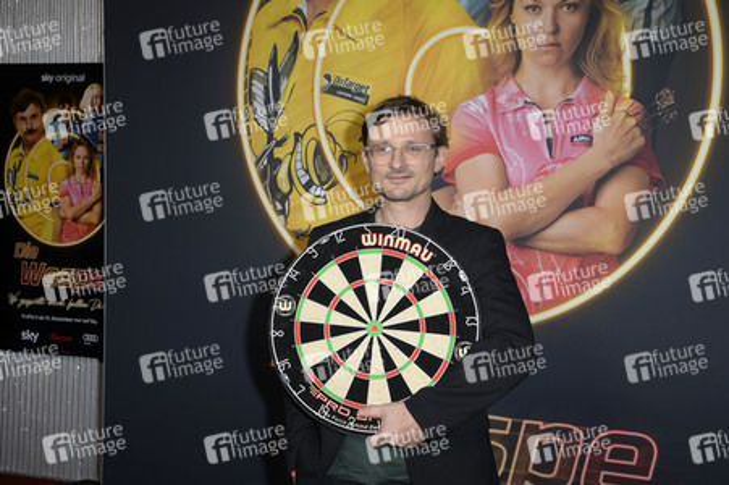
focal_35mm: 50
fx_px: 1012
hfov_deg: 39.6
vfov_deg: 27.0
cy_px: 242
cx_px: 364
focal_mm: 50
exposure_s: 1/250
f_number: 5.6
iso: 400
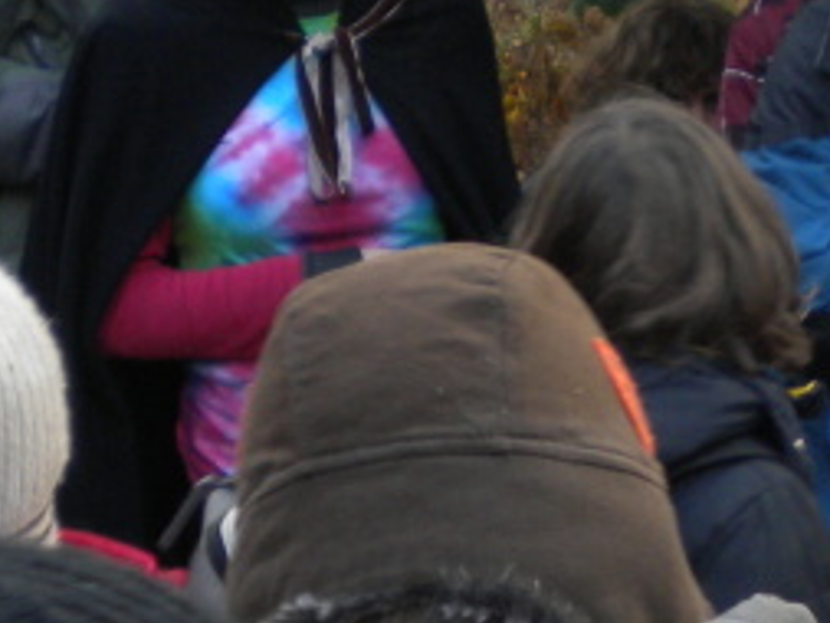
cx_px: 604
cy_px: 489
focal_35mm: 162
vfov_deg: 9.2
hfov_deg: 12.2
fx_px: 3886
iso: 101
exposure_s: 1/61
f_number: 3.5
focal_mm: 7.4
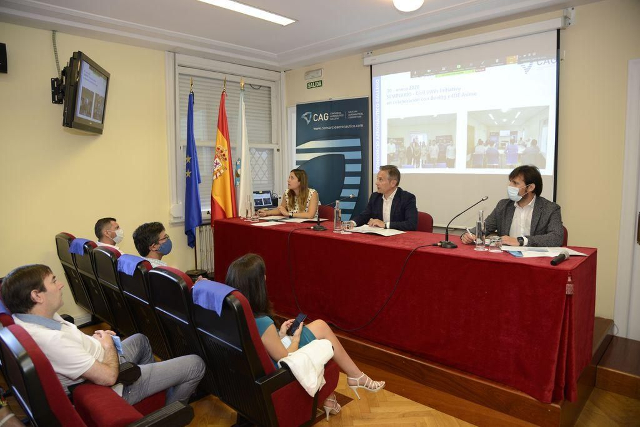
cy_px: 214
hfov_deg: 73.7
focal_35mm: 24
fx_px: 427
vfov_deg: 53.1
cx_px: 320
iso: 900
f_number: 4.5
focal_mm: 24
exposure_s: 1/80
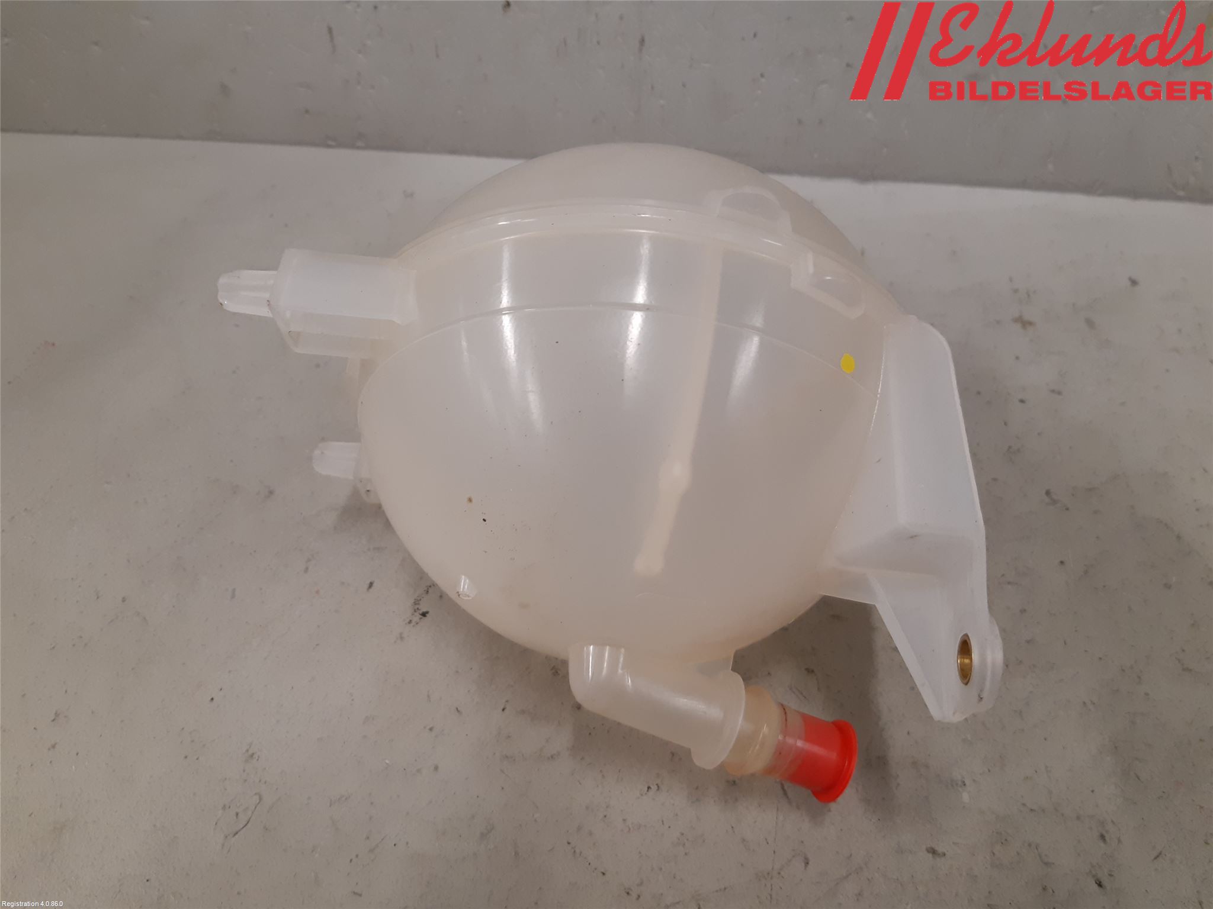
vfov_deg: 53.1
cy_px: 454
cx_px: 606
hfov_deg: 67.3
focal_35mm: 26
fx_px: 911
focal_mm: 3.93
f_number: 1.7
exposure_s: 1/50
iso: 125
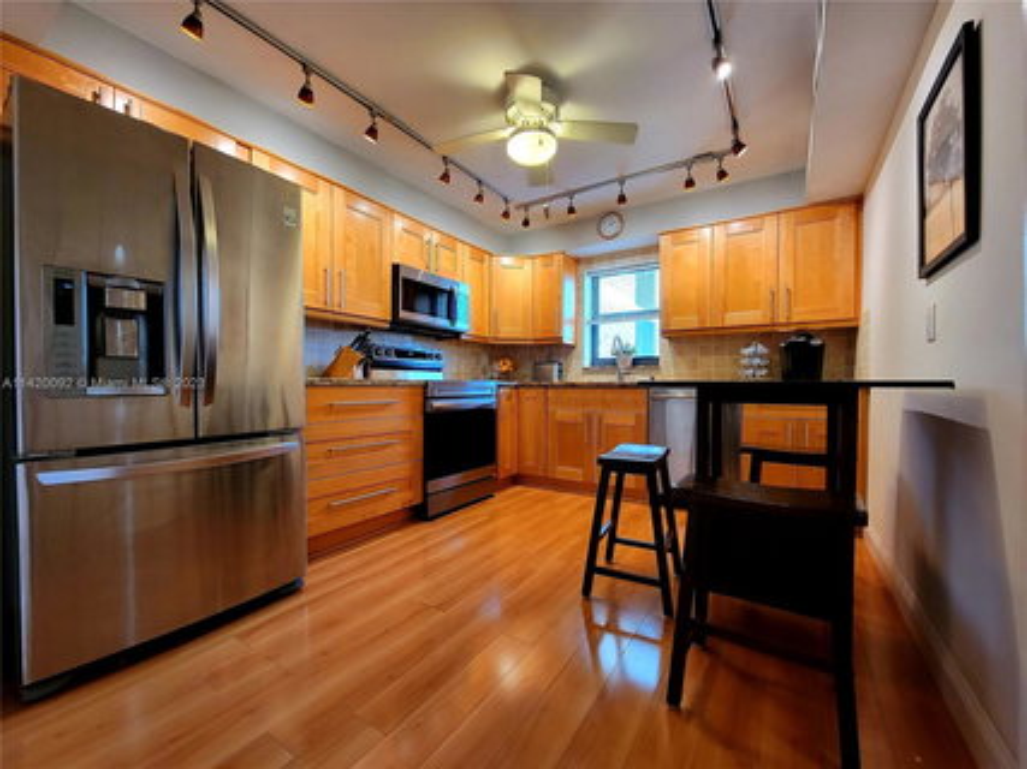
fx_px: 386
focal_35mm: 13
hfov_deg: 106.2
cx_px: 514
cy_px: 384
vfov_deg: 89.9
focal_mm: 2.2
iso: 160
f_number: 2.2
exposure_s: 1/60.2
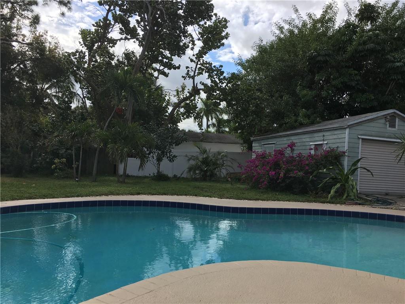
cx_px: 202
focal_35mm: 29
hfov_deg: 61.7
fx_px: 339
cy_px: 152
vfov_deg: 48.2
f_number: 2.2
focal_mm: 4.15
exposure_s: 1/1637
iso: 25
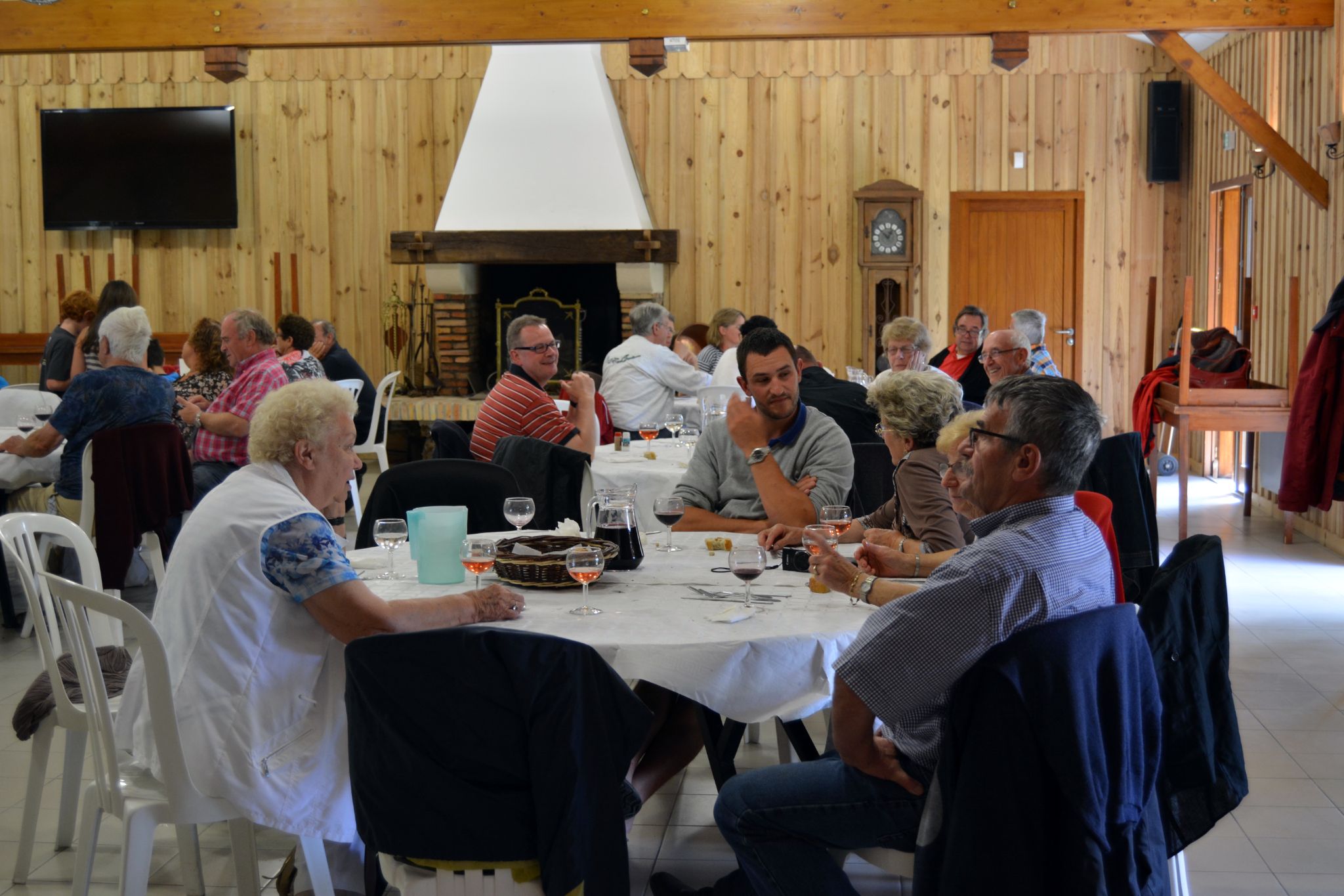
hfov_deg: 38.9
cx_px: 672
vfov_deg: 26.5
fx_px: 1904
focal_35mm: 51
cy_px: 448
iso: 560
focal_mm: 34
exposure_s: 1/60
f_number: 4.5
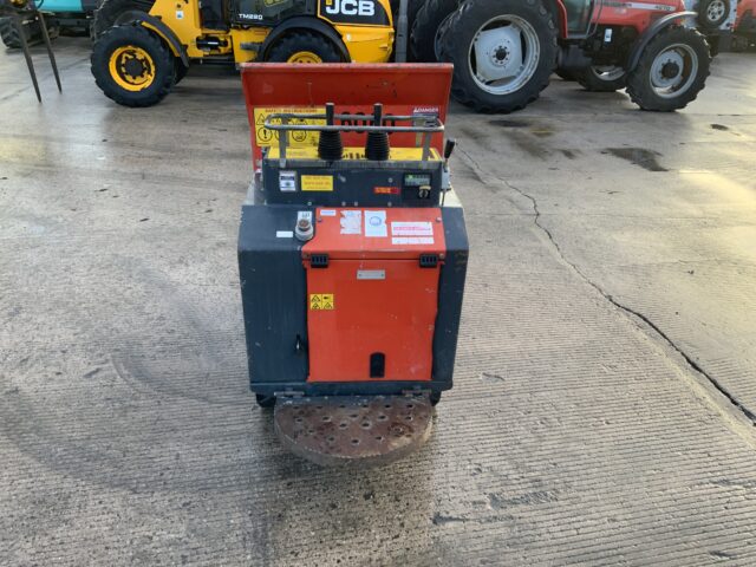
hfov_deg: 61.7
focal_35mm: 29
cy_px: 284
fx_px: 633
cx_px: 378
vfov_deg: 48.2
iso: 25
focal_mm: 3
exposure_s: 1/122
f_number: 1.8
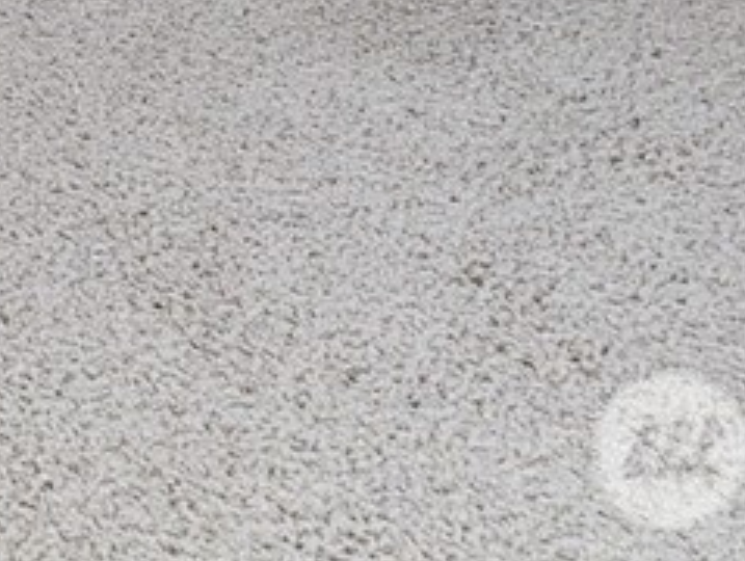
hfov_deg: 12.1
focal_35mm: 109
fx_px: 2349
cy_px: -1192
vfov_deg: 9.8
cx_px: -1292
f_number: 11
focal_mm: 16
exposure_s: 1/80
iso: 100
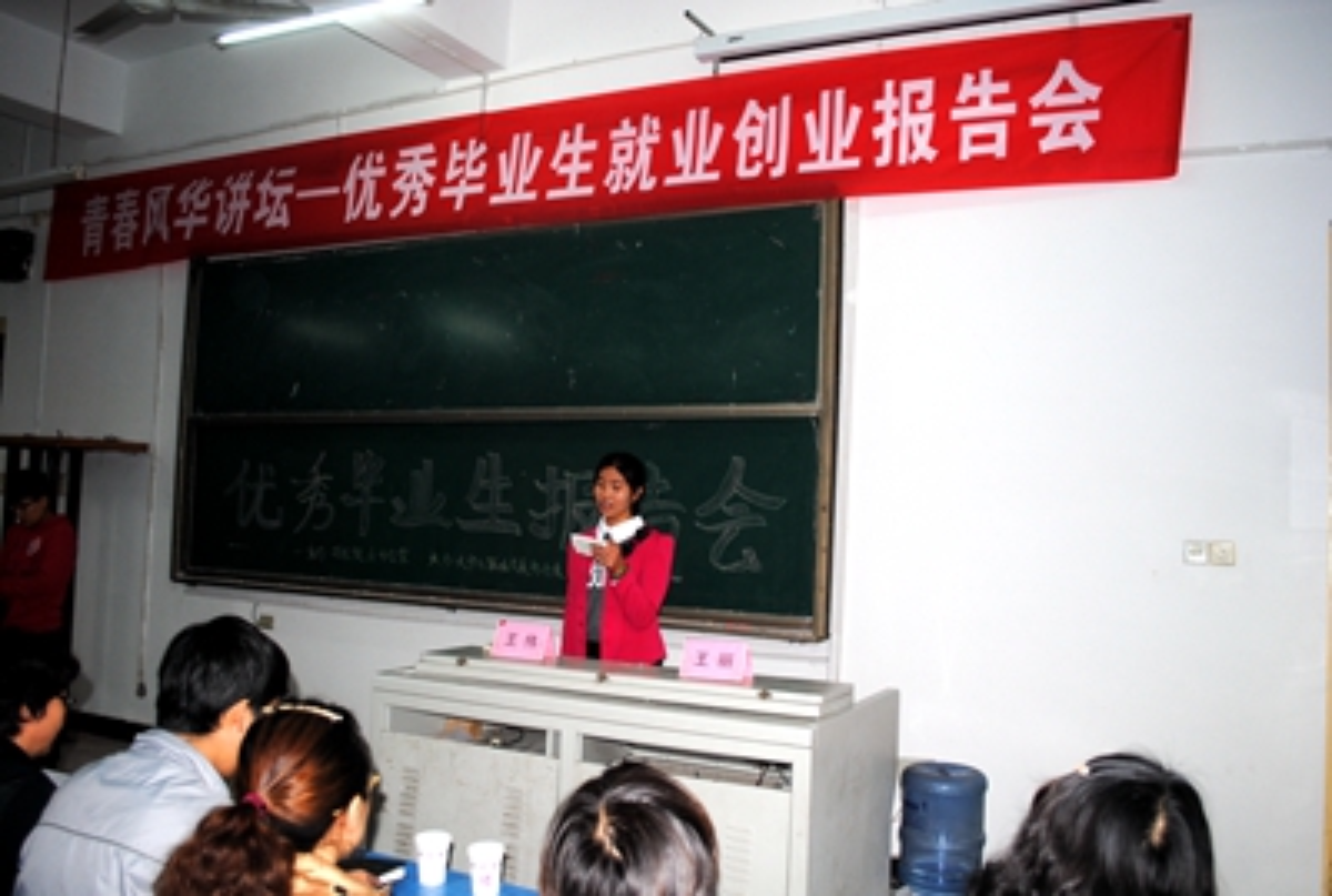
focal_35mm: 30
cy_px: 448
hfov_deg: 61.8
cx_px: 666
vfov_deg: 43.8
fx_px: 1113
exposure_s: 1/60
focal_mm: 20
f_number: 3.8
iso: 200
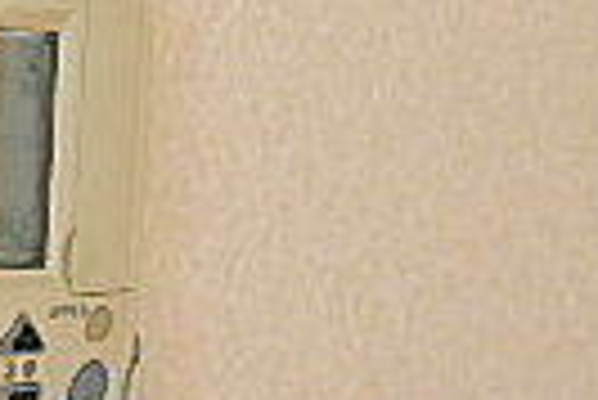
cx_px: -499
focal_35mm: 105
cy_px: 243
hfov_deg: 16.2
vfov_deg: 13.1
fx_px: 1746
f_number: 3.5
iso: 125
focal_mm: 3.7
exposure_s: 1/60
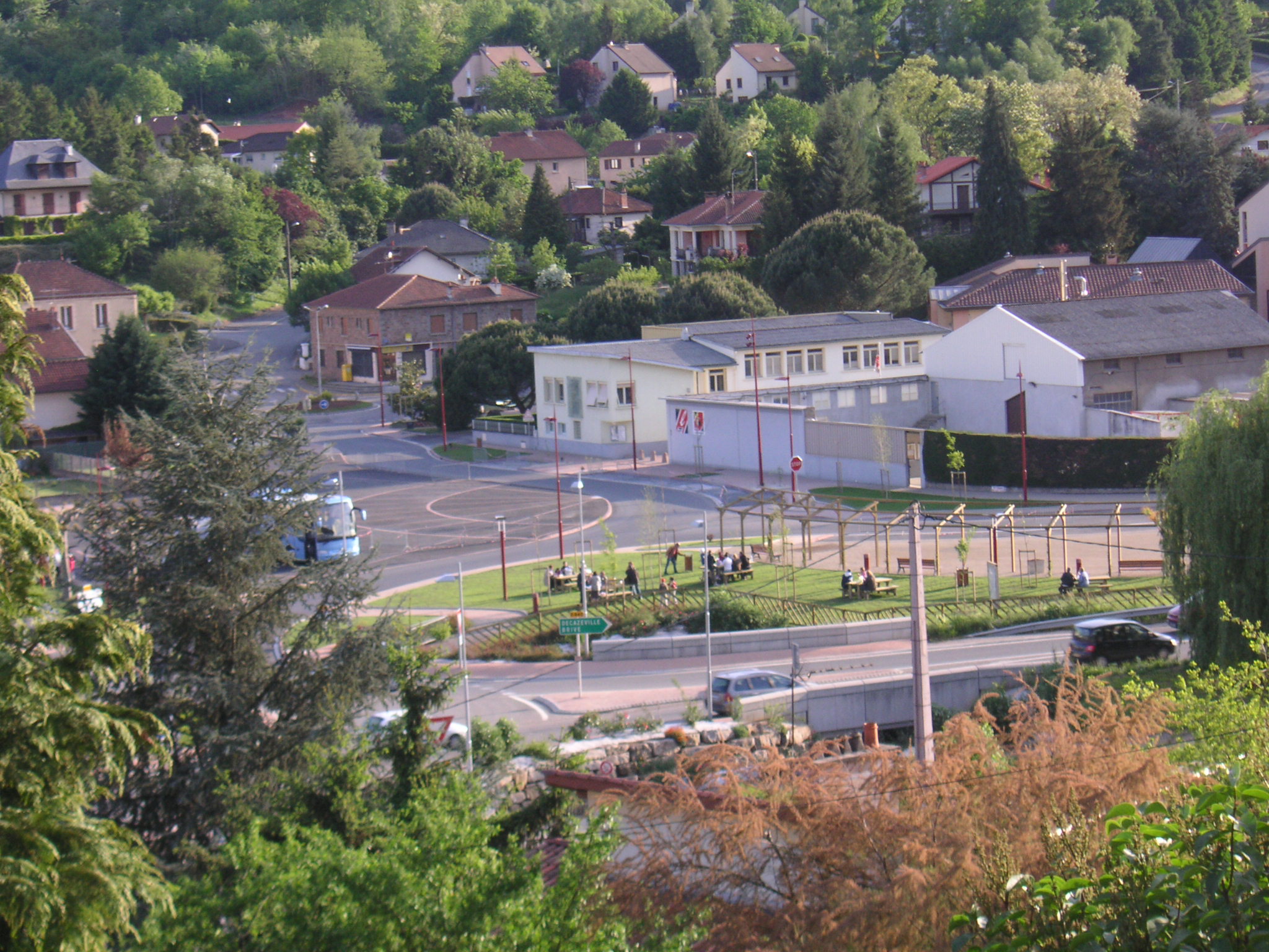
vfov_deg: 14.1
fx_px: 3849
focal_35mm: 105
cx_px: 634
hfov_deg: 18.7
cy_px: 476
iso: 50
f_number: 5
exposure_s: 1/105
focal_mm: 17.1
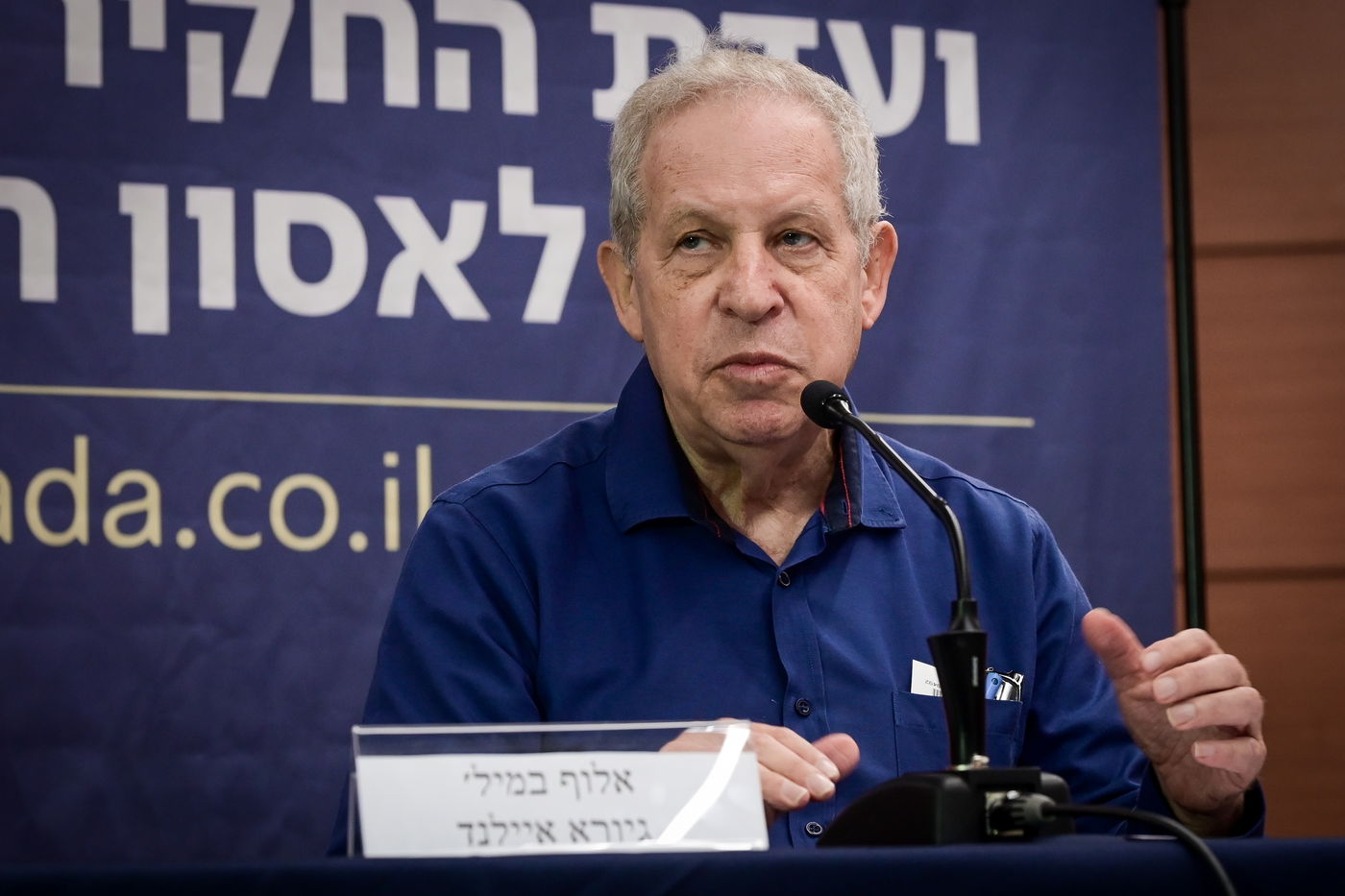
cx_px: 672
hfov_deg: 15.4
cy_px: 448
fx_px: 4968
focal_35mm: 133
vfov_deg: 10.3
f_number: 5
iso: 2000
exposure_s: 1/160
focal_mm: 89
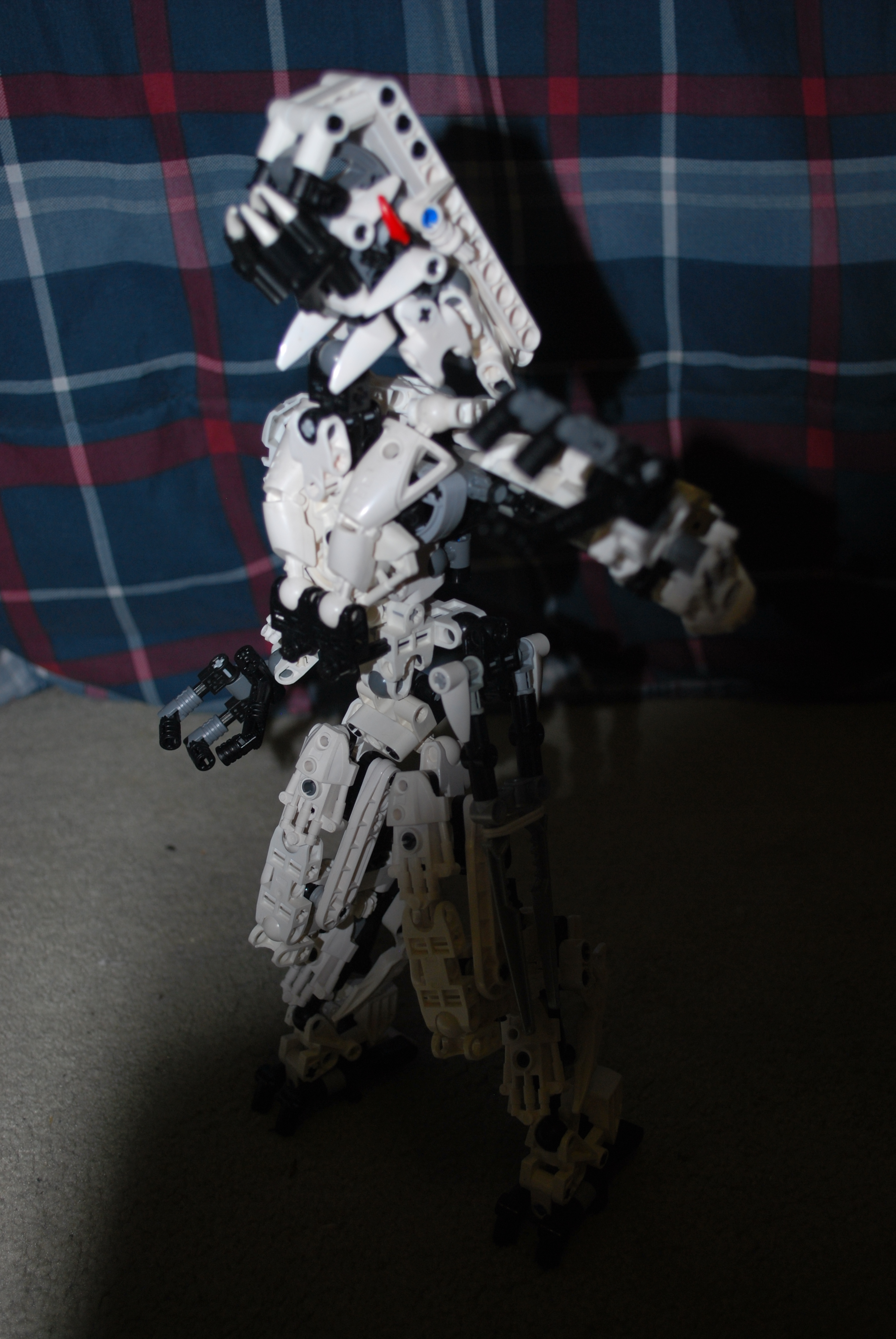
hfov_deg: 32.0
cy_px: 670
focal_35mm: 42
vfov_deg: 46.3
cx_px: 448
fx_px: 1563
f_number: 4.5
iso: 200
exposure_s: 1/60
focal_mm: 28
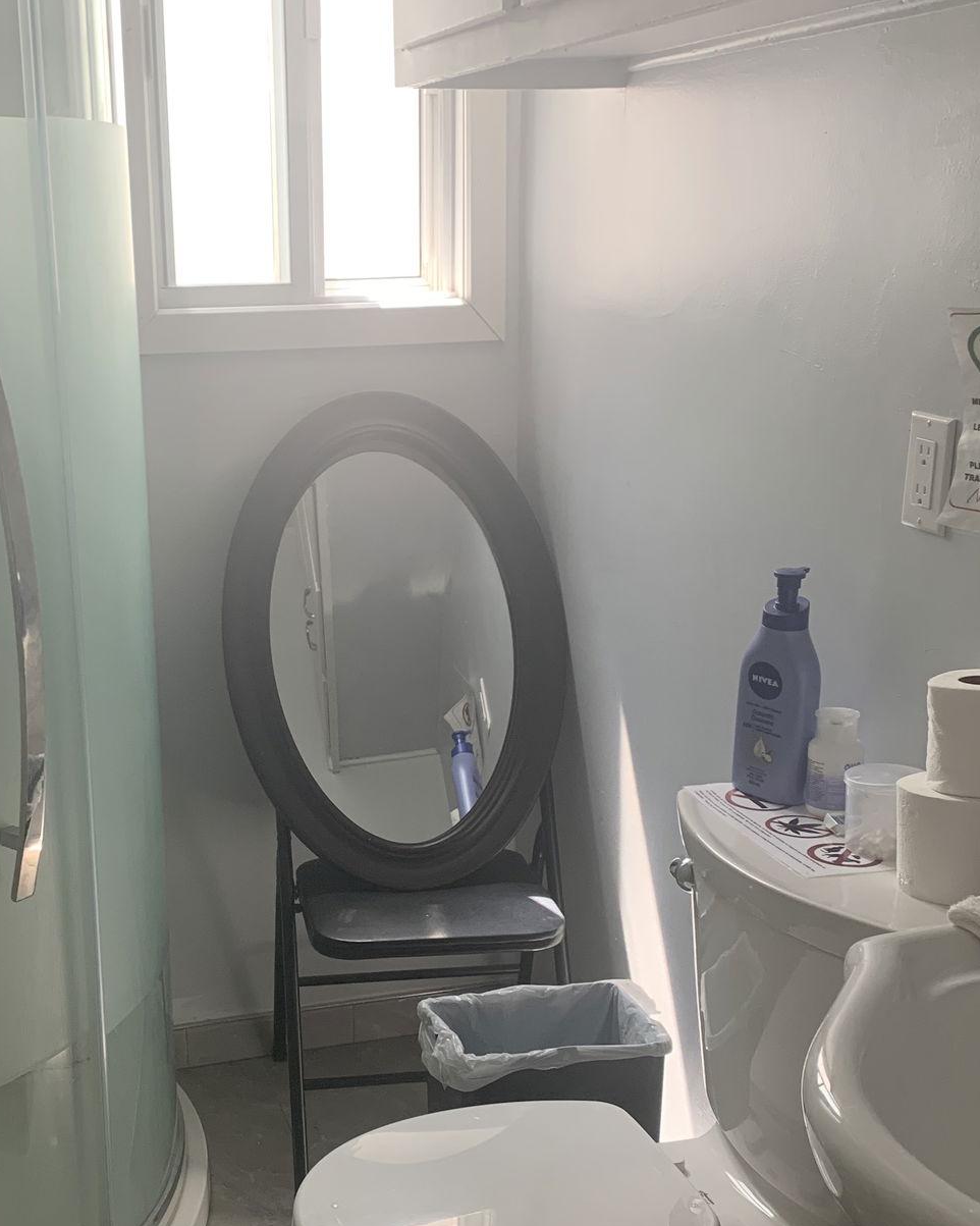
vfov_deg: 41.0
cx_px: 314
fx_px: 1632
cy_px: 711
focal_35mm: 45
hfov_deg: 33.1
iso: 100
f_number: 1.8
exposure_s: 1/100
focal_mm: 4.25
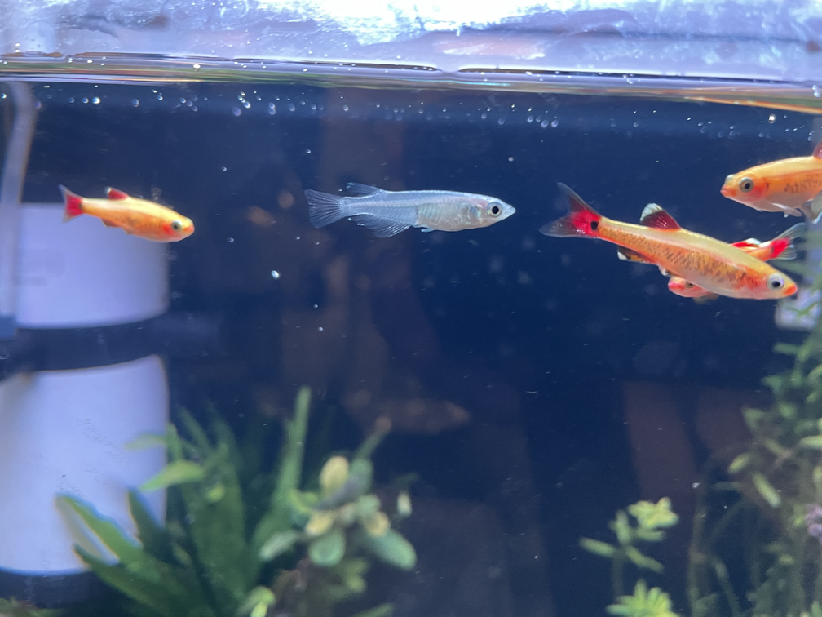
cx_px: 411
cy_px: 308
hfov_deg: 67.3
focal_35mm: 26
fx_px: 617
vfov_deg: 53.1
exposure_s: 1/60
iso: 320
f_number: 1.6
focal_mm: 4.2
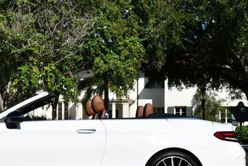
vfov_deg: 15.6
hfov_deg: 22.9
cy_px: 92
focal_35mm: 88
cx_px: 63
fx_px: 607
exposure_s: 1/320
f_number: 9
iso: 100
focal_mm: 26
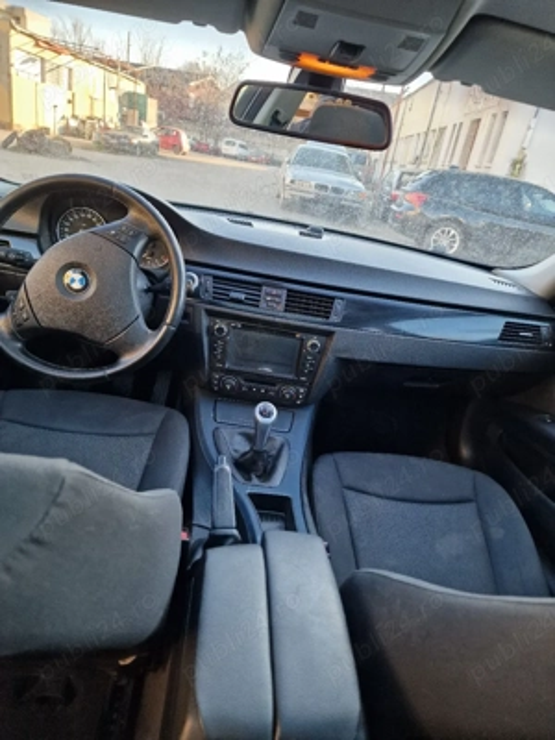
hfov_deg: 58.9
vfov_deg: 73.9
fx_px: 492
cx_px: 278
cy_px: 370
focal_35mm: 23
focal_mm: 6.4
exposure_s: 1/182
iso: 125
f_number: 1.8
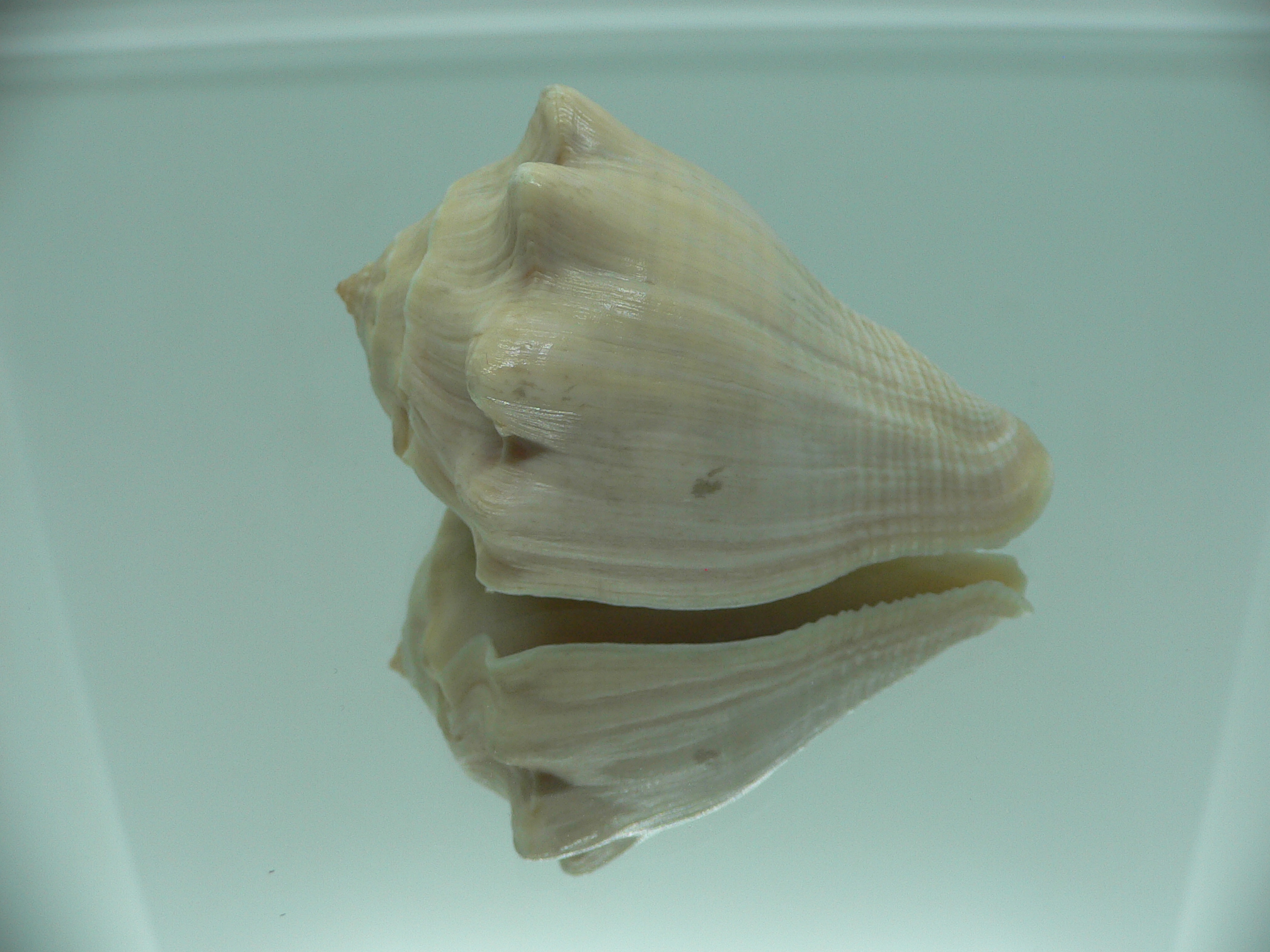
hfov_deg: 52.6
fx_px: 1284
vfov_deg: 40.7
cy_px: 476
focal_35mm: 35
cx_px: 635
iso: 80
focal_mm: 4.6
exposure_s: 1/80
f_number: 2.8
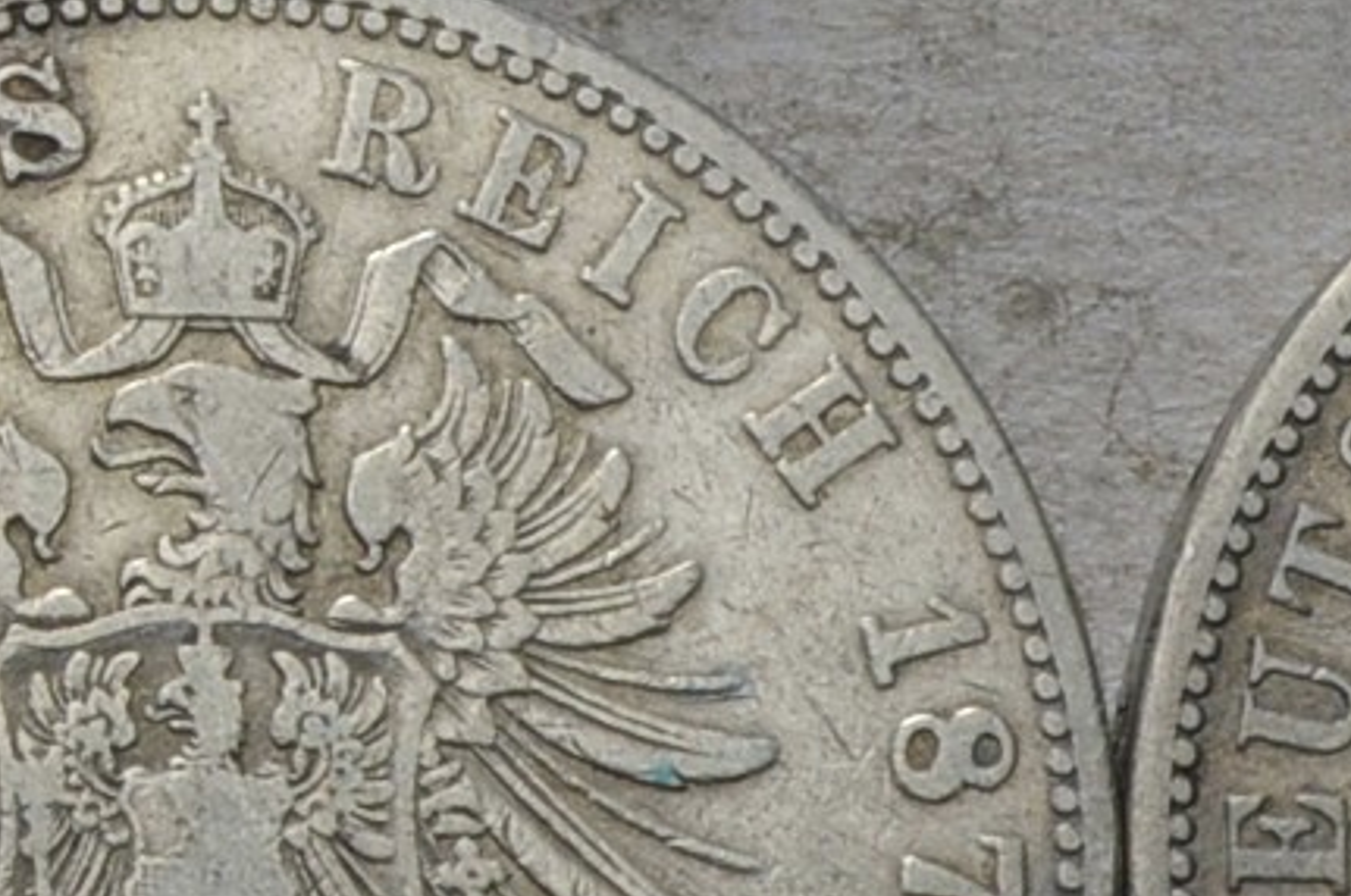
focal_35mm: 240
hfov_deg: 8.4
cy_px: 31
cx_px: -784
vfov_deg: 5.7
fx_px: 8993
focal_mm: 28
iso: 400
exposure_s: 1/250
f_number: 14
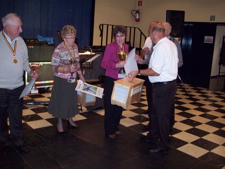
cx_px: 112
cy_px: 84
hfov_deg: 50.1
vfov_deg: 38.7
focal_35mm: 37
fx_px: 240
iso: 200
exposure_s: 1/45
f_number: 2.8
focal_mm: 6.2
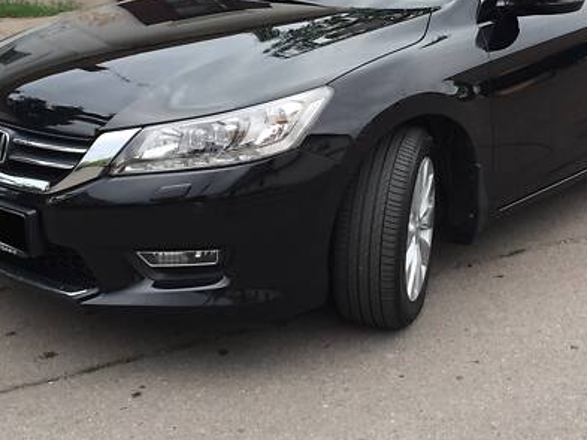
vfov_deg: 24.3
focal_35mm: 59
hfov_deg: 32.6
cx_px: 347
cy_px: 70
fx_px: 1001
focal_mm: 4.2
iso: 32
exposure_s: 1/267
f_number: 2.2
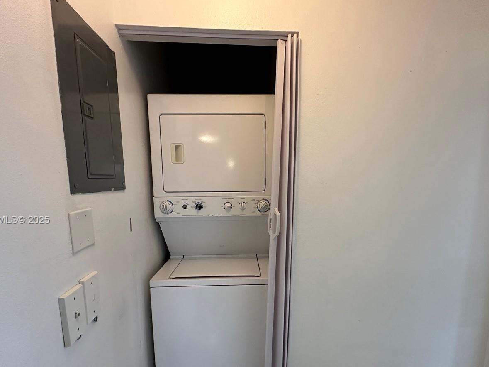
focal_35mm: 19
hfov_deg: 84.6
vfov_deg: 68.0
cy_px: 220
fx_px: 268
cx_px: 252
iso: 250
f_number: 2.2
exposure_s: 1/120
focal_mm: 2.22
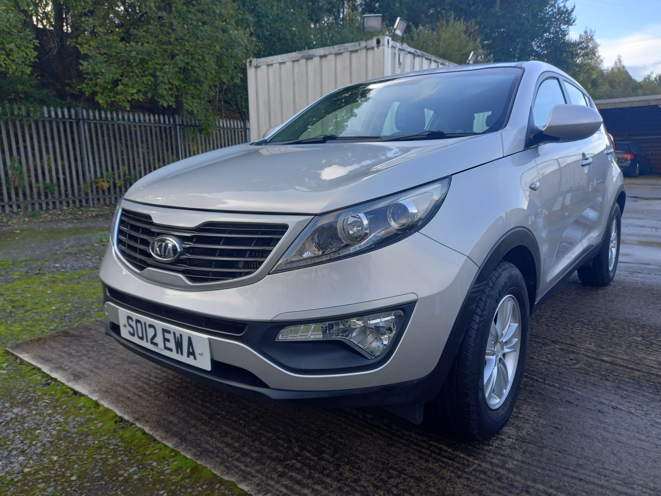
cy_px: 248
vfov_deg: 54.9
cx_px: 330
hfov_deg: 69.4
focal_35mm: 25
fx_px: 477
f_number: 2
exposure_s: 1/120
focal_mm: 4.6
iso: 32
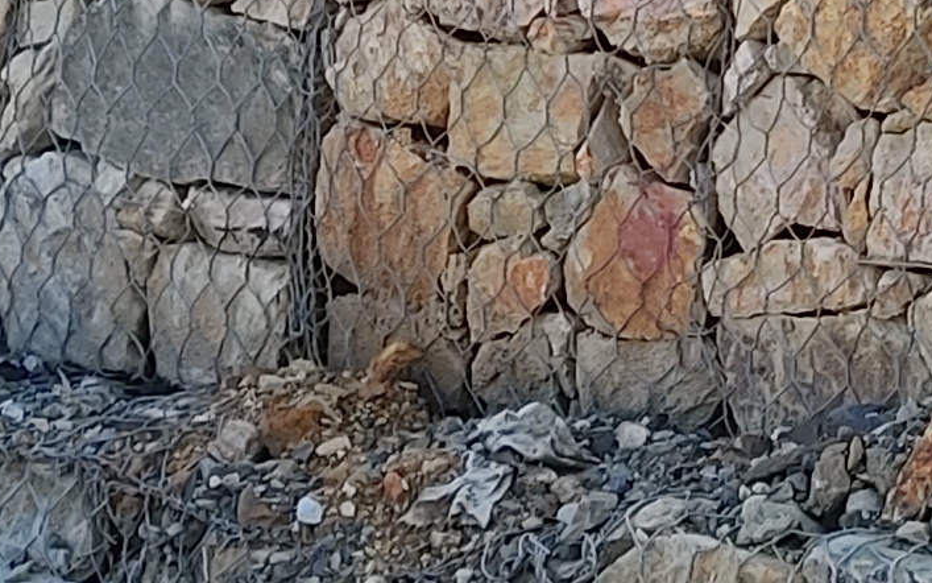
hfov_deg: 13.3
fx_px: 3963
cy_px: -456
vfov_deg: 8.1
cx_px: 823
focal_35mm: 156
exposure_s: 1/336
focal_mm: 4.74
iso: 100
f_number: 1.79
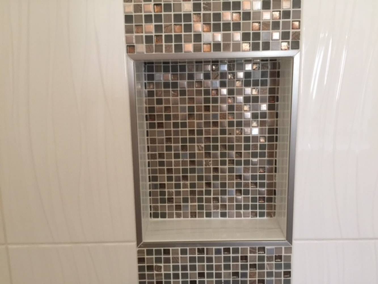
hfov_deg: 61.7
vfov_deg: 48.2
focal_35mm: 29
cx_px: 189
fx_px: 317
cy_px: 142
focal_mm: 4.15
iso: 100
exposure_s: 1/10
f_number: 2.2
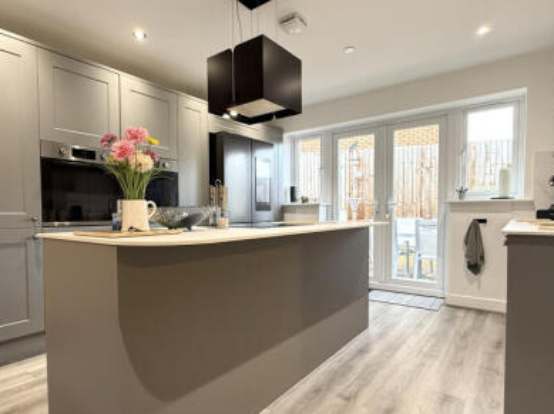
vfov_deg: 63.2
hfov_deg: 78.6
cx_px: 239
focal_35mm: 21
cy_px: 227
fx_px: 336
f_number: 2.2
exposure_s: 1/50
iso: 200
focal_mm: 2.22
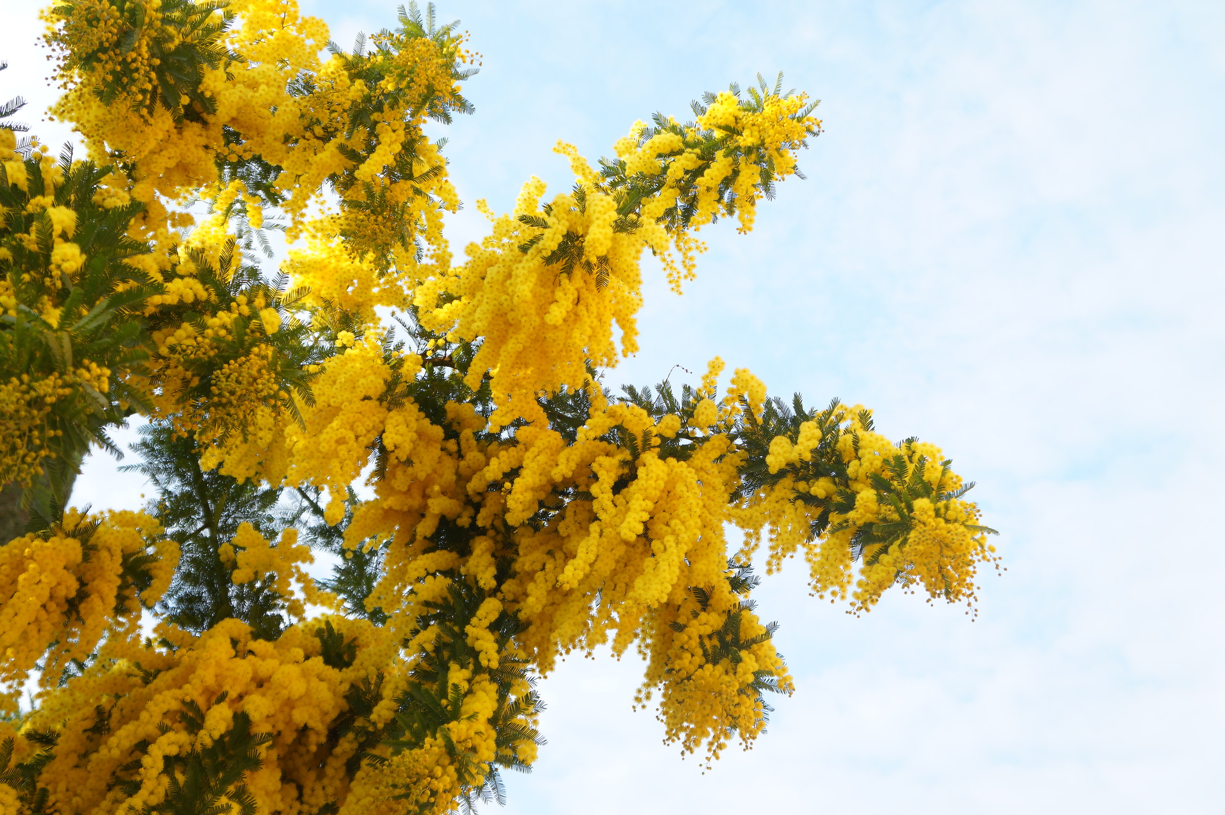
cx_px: 612
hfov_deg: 46.4
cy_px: 408
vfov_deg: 31.9
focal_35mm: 42
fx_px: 1428
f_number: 4.5
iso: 100
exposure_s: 1/125
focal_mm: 28
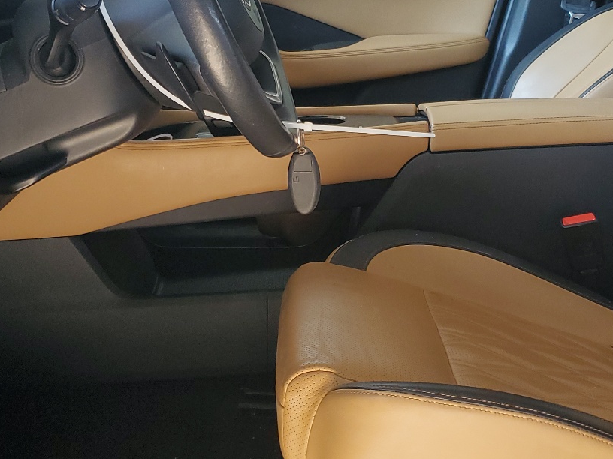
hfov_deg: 37.5
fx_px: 903
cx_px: 339
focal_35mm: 51
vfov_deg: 28.5
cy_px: 197
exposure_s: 1/120
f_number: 1.5
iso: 89
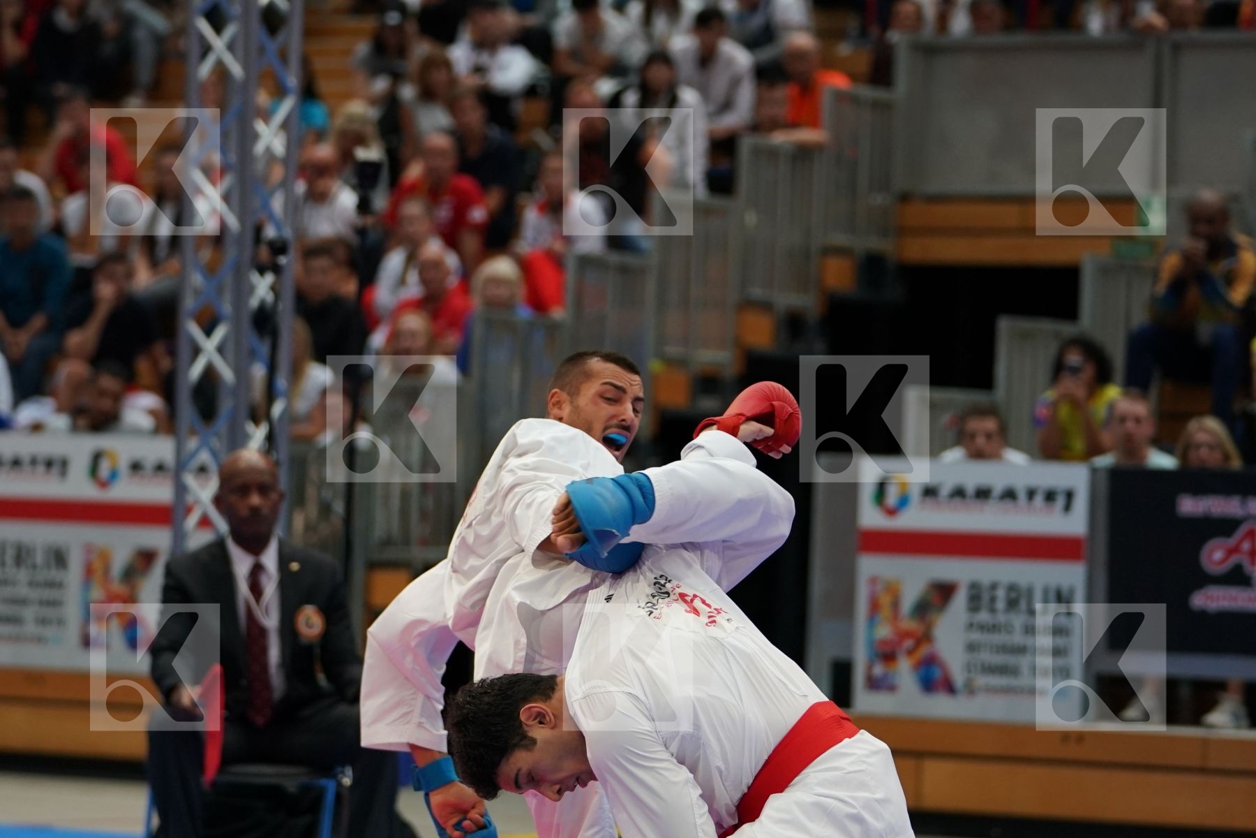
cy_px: 419
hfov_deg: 12.8
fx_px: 5582
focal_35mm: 160
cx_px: 628
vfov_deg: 8.6
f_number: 2.8
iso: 1250
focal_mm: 107
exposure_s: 1/1000
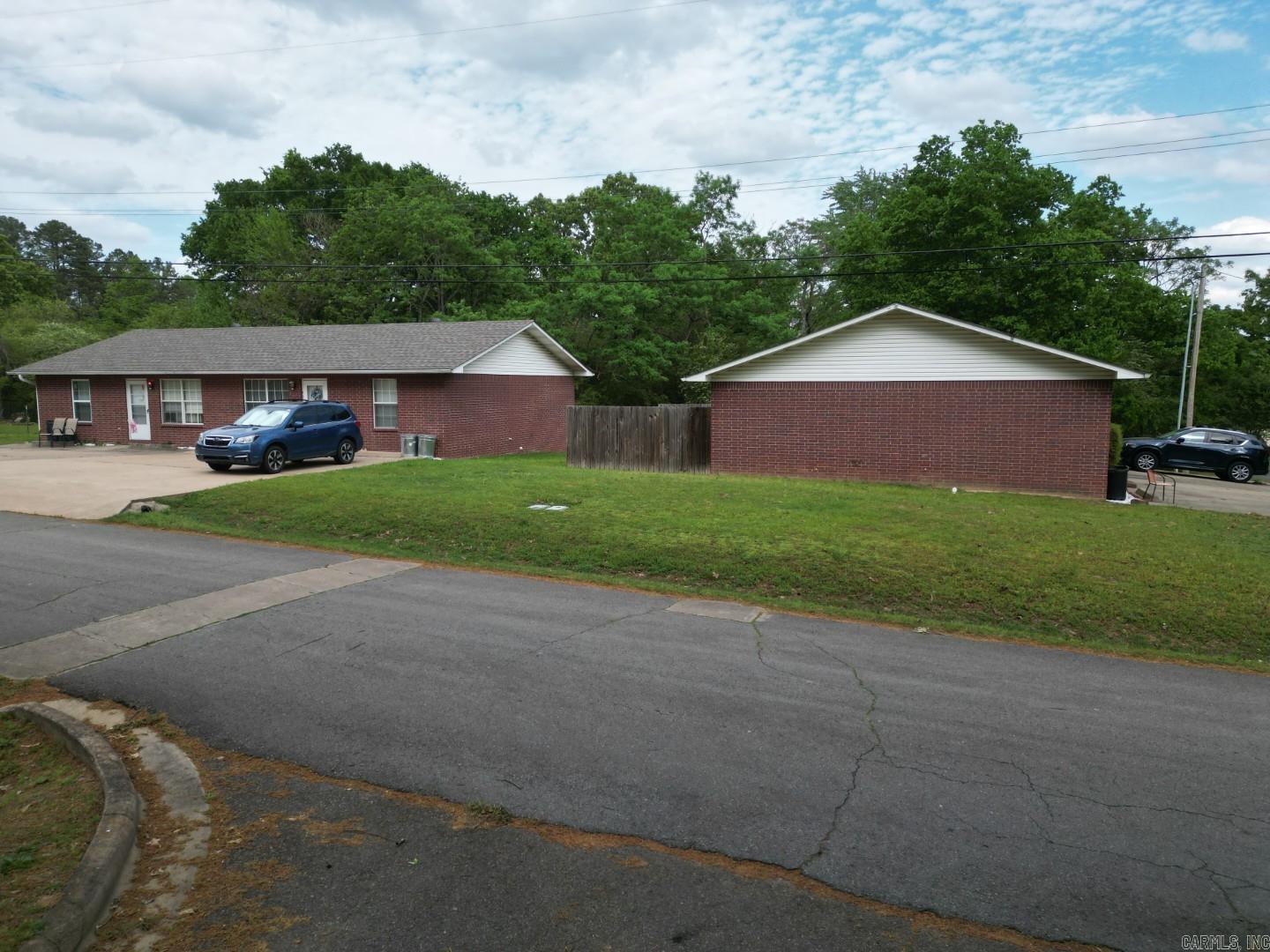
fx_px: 881
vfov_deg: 56.8
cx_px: 635
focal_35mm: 24
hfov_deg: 71.6
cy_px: 476
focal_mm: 6.72
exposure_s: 1/2000
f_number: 1.7
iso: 150
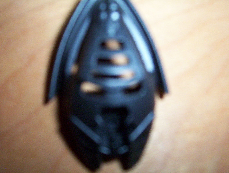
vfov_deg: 33.7
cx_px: 114
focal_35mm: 43
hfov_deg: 43.8
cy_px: 86
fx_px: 285
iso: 140
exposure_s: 1/60
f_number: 2.73
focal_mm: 5.77
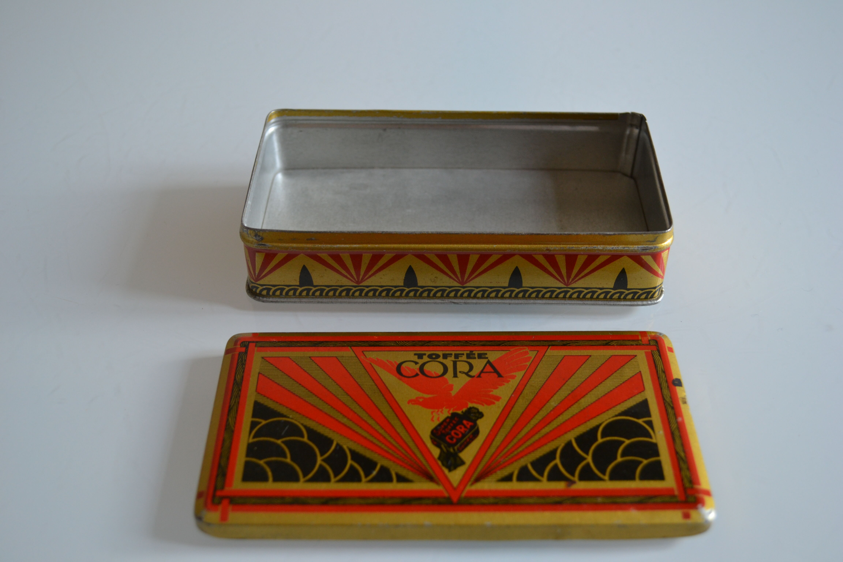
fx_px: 983
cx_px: 422
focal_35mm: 42
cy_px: 281
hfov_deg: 46.4
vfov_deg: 31.9
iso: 400
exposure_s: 1/25
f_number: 4.5
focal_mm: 28
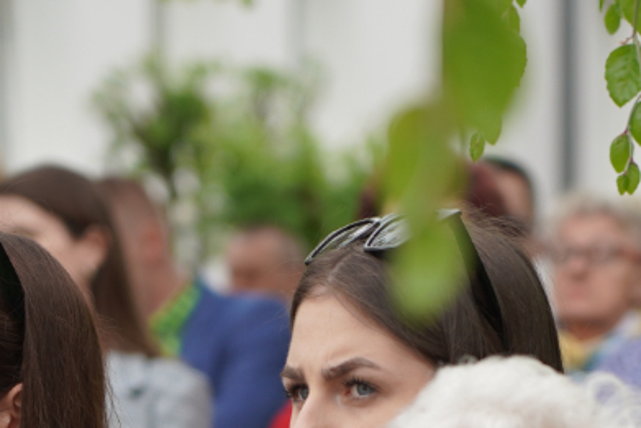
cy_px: 685
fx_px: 6216
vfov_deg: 3.9
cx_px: 454
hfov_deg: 5.9
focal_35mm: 349
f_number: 4
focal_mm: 105
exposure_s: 1/160
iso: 200
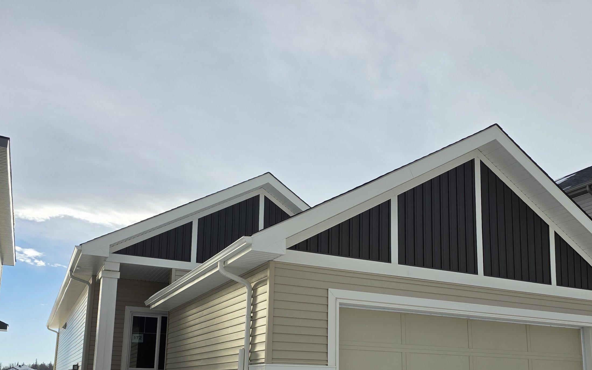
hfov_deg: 56.7
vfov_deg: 36.0
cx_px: 310
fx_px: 549
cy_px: 296
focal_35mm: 34
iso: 80
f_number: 1.7
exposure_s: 1/5608
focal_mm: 6.3
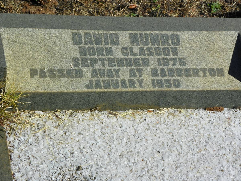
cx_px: 120
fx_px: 661
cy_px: 90
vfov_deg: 15.6
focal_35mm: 95
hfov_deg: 20.7
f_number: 5.6
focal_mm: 16.9
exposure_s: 1/400
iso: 64
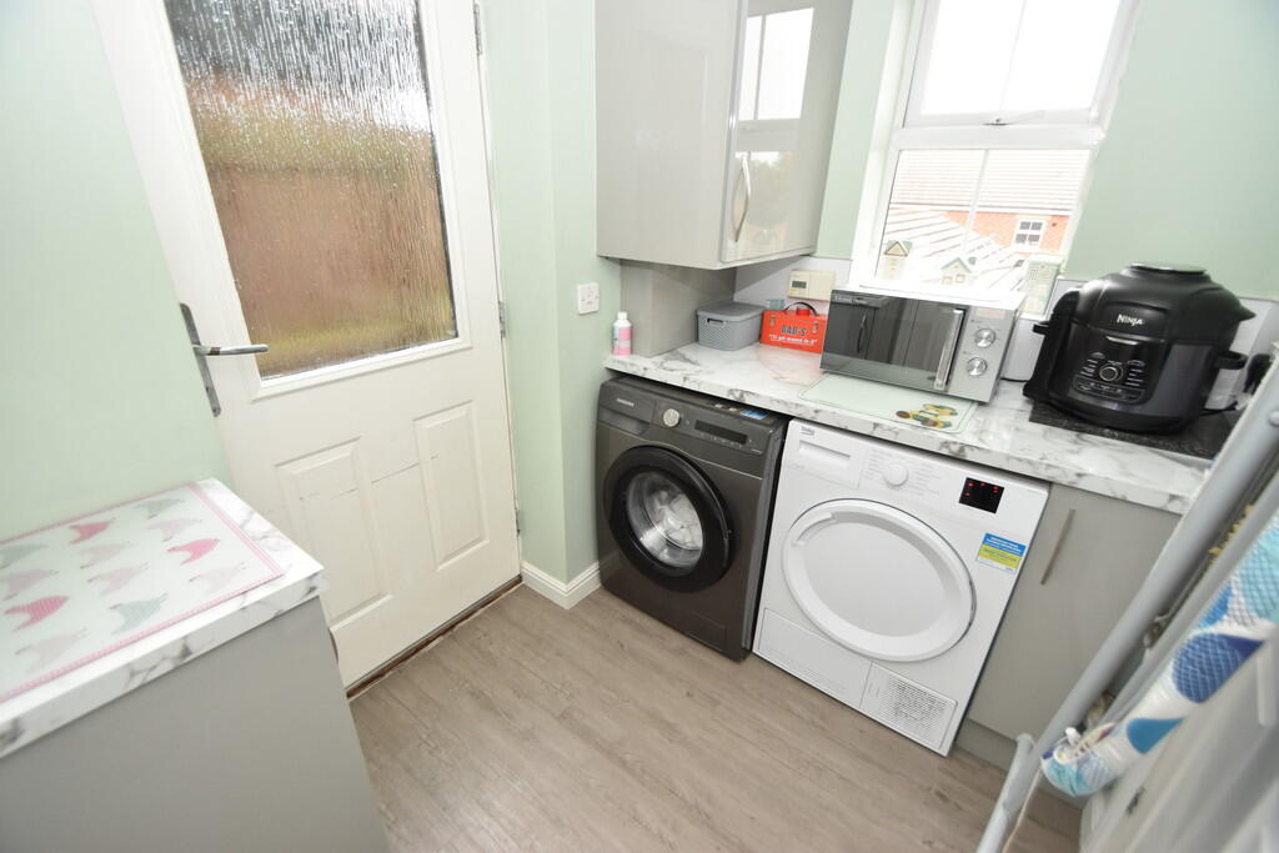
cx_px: 640
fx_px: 533
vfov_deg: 77.3
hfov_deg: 100.4
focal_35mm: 15
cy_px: 426
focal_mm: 10
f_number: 4.5
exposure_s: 1/80
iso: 800
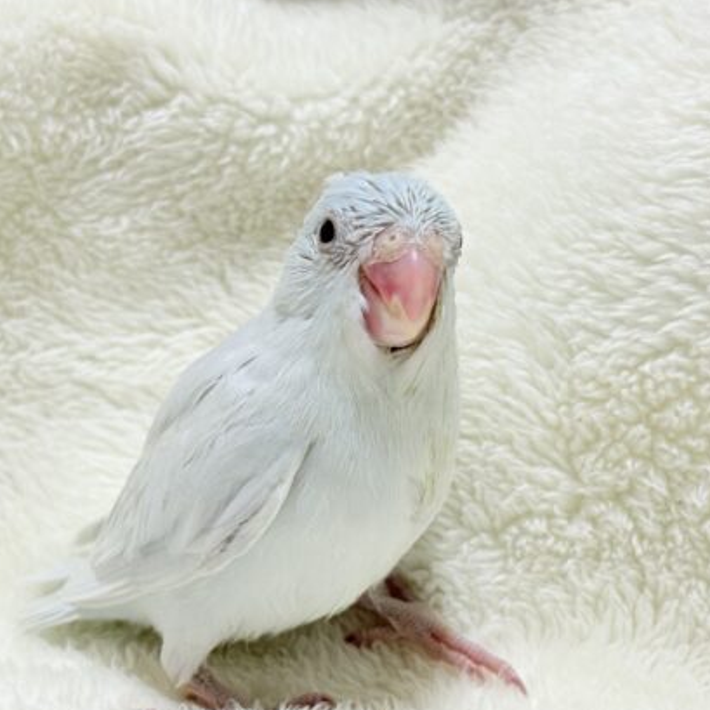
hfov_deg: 23.9
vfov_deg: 24.0
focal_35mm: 72
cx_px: 276
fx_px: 1671
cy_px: 403
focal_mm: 5.96
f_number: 1.6
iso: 100
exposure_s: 1/33
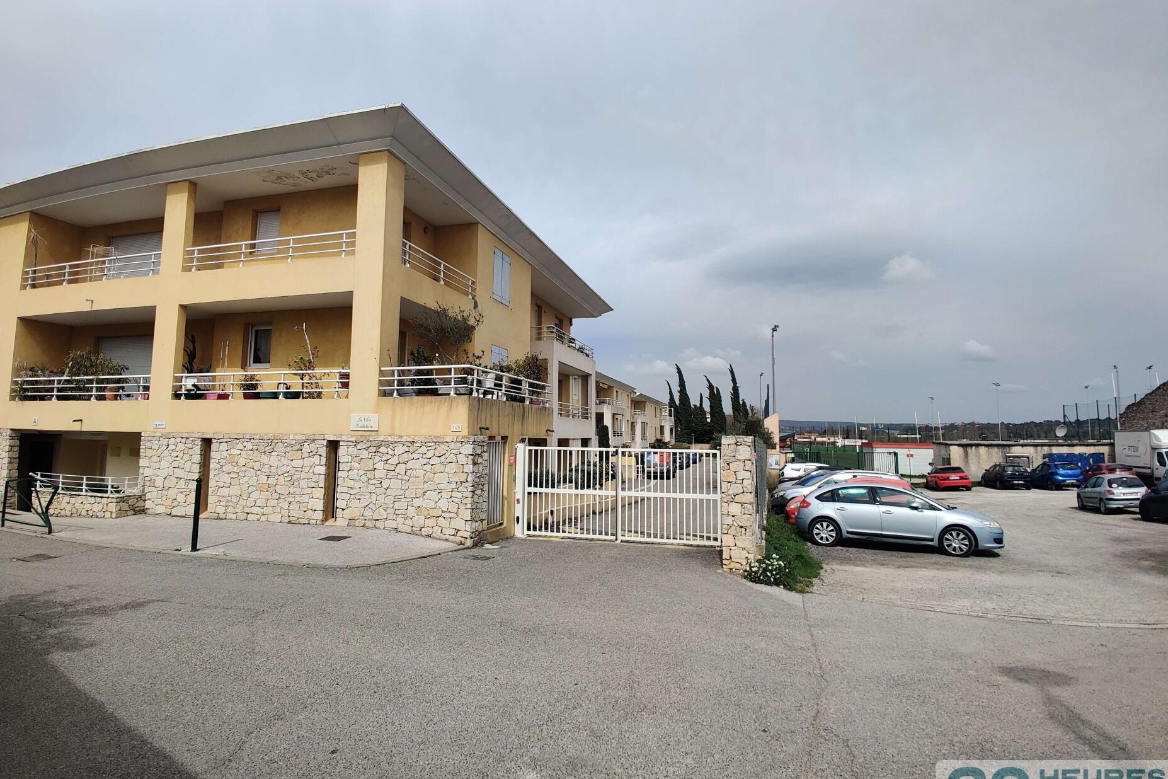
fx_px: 454
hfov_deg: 104.3
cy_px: 375
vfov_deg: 81.2
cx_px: 579
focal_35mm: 14
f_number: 2.2
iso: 100
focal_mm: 2.25
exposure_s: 1/1432
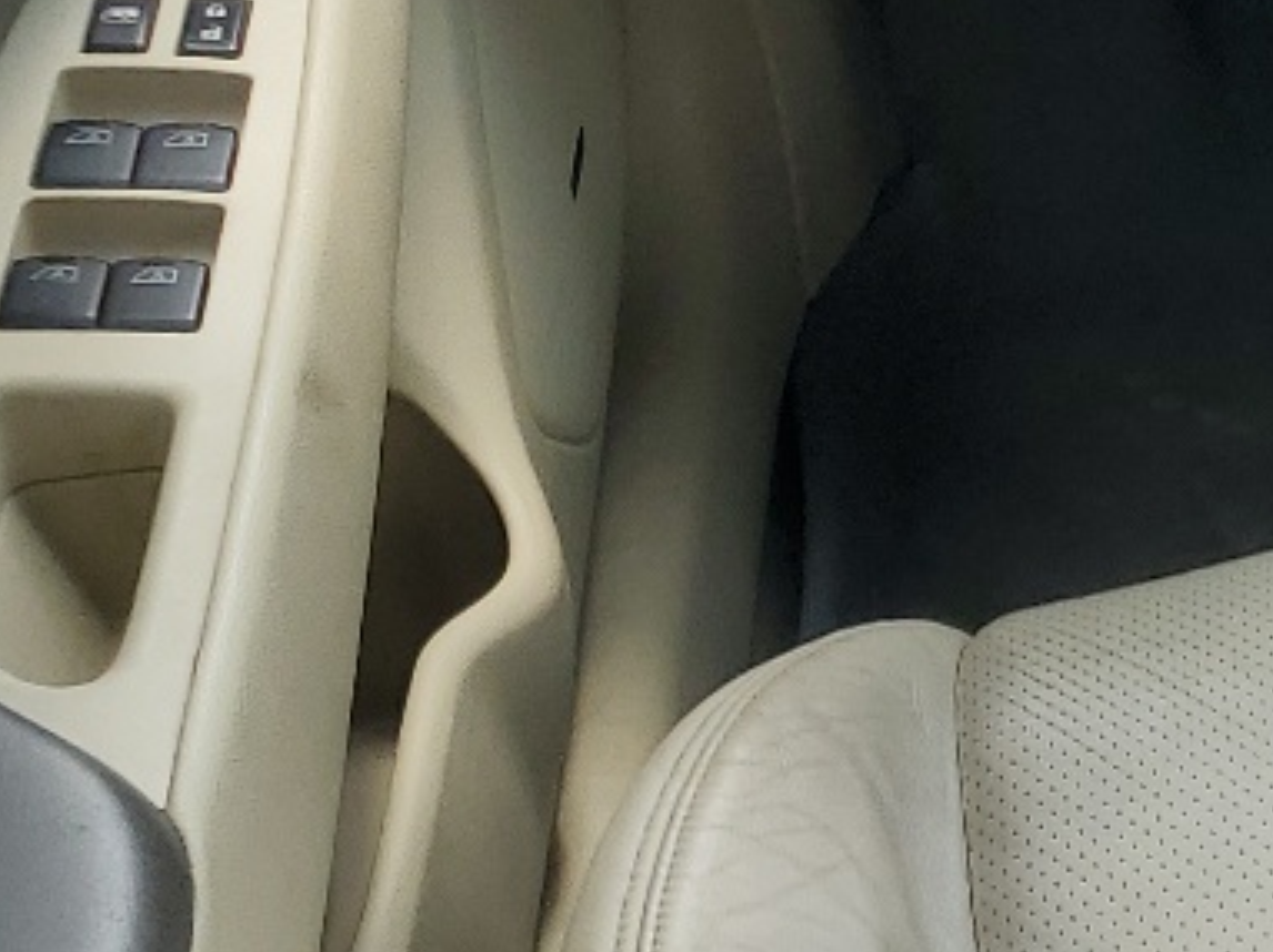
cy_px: 369
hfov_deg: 14.7
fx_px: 4006
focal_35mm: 109
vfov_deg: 13.6
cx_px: 2589
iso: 50
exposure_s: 1/417
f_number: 1.5
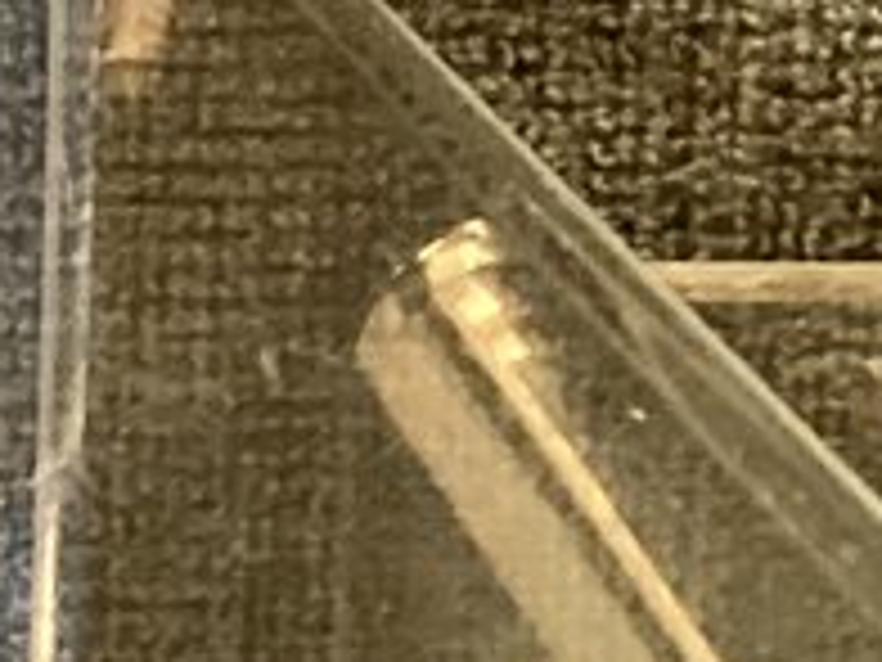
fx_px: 6090
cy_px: -1335
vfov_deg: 5.8
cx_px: -1357
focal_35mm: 239
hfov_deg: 7.6
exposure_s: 1/40
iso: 250
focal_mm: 3.3
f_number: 2.4
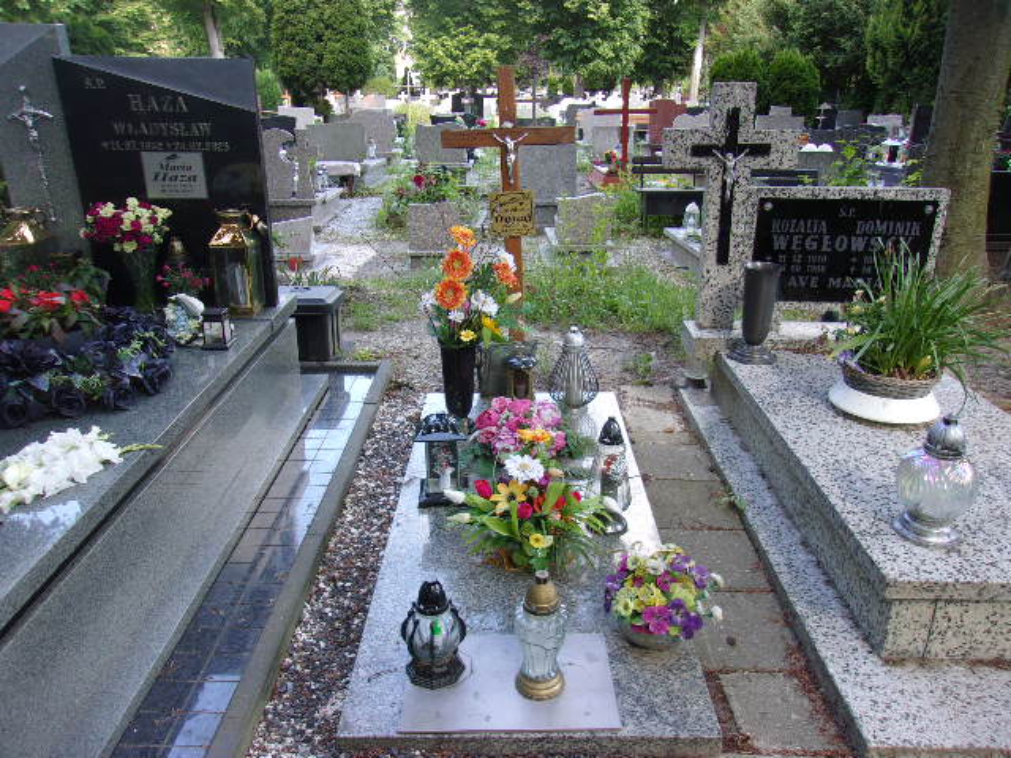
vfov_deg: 51.4
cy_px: 379
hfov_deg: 65.3
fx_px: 789
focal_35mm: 27
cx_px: 506
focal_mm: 4.9
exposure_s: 1/56
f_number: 3
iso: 80
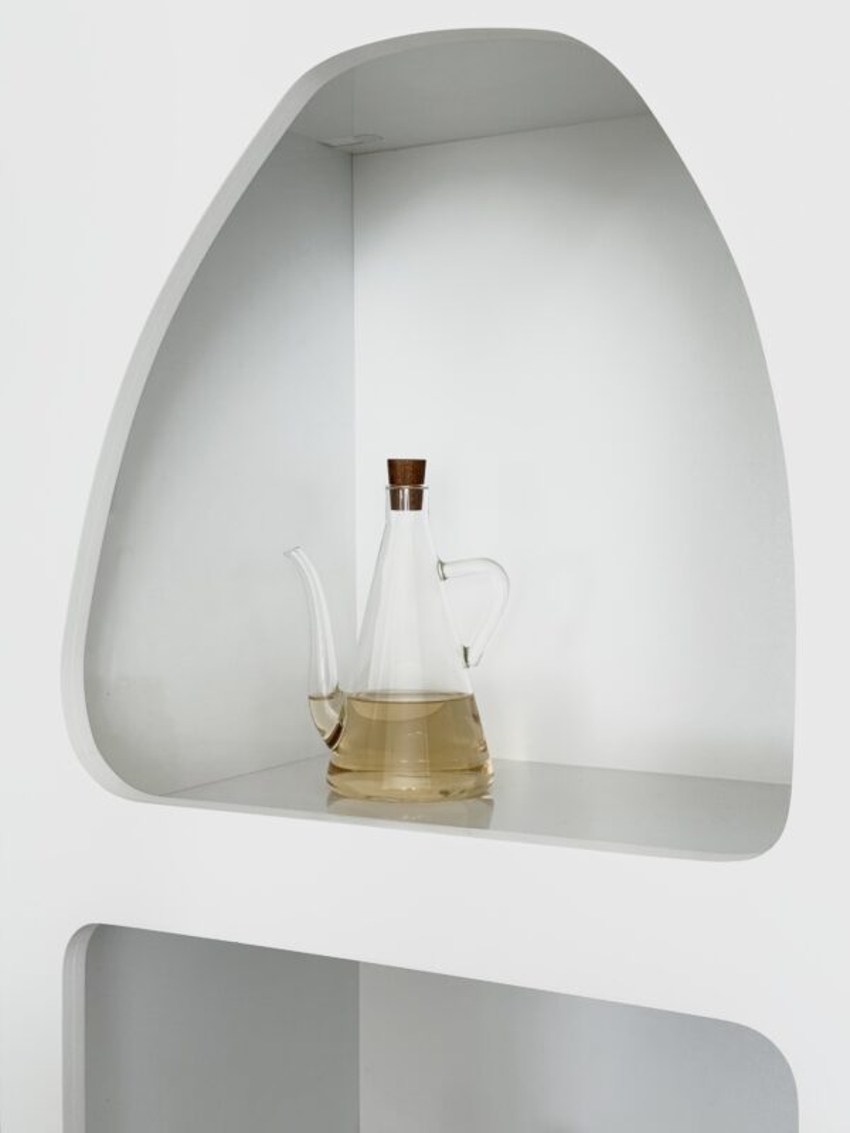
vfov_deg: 39.7
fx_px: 1572
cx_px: 425
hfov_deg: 30.3
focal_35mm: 48
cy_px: 566
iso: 80
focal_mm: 6.76
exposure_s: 1/121
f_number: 1.78
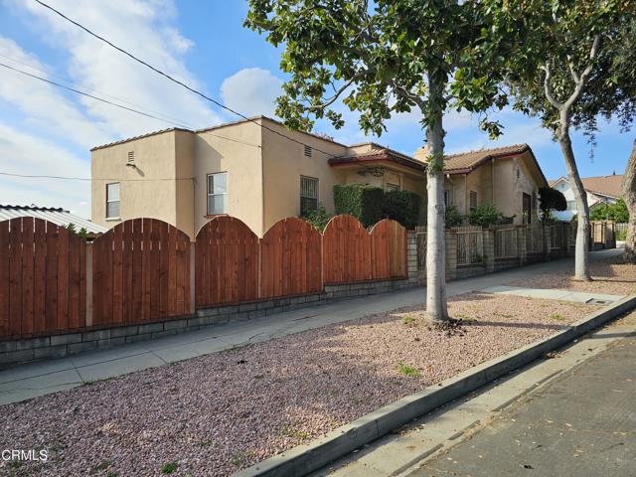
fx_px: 423
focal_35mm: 23
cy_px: 238
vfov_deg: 58.9
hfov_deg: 73.9
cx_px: 318
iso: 12
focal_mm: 6.3
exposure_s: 1/571
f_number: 1.7
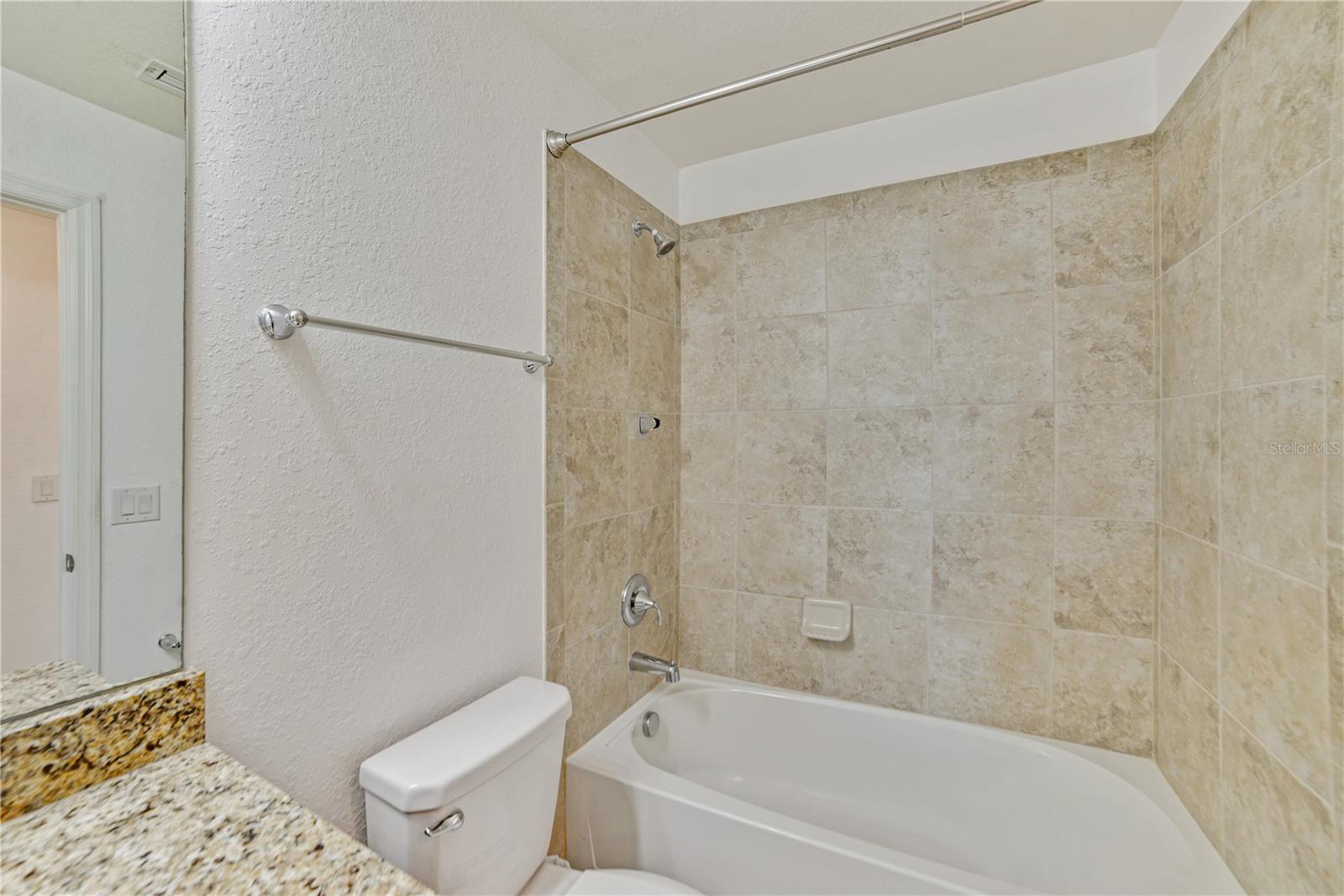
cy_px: 448
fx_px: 523
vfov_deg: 81.2
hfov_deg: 104.2
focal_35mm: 14
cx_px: 672
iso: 160
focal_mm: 14
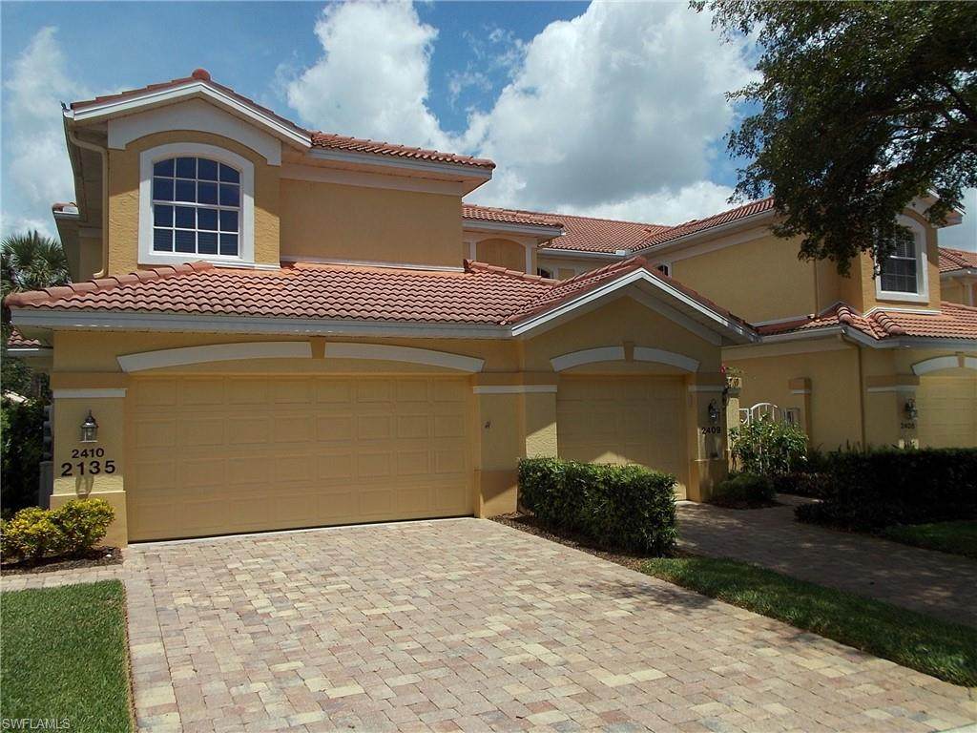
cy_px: 366
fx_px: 847
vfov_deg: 46.8
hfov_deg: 60.0
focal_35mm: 30
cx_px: 488
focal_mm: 5.3
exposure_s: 1/250
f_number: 8.6
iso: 80
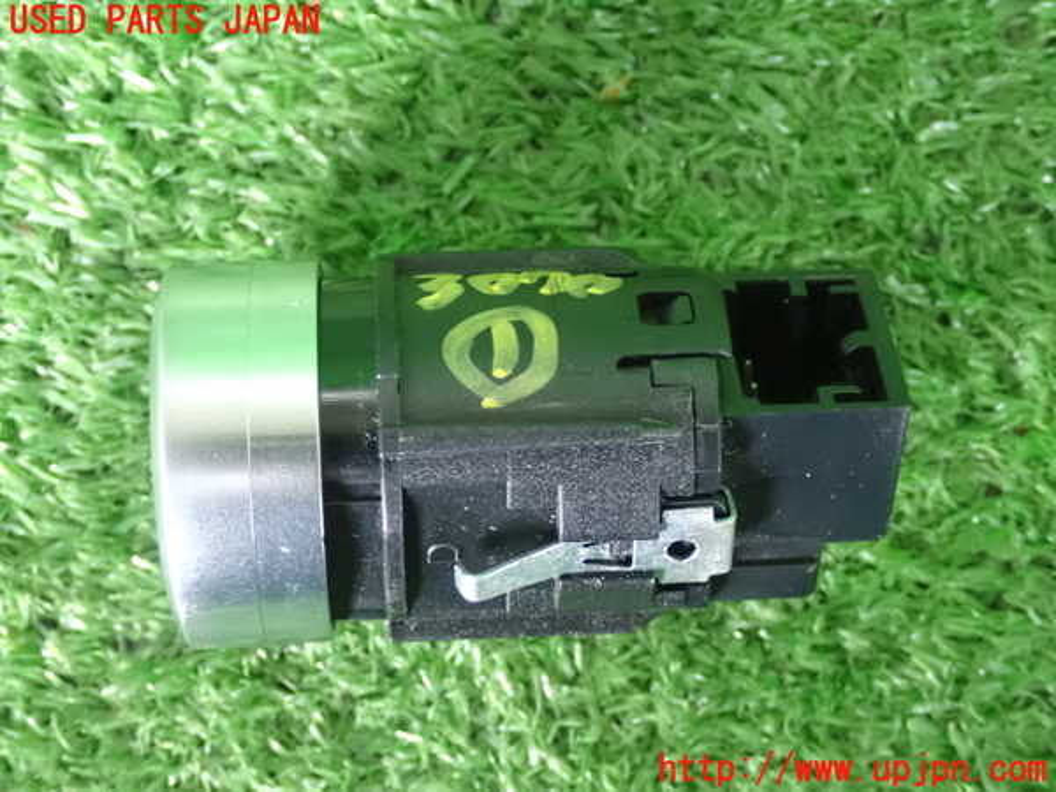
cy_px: 396
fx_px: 2166
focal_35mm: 71
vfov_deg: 20.7
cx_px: 528
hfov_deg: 27.4
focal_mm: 12.73
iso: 1600
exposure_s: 1/50
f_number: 3.9
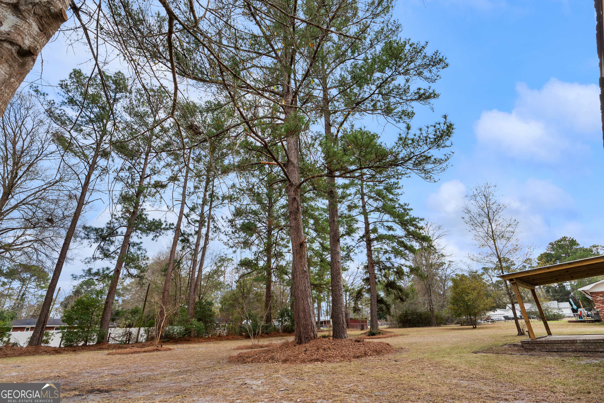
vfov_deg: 73.7
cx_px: 302
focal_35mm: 16
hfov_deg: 96.7
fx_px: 268
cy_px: 202
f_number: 6.3
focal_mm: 16
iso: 100
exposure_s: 1/30
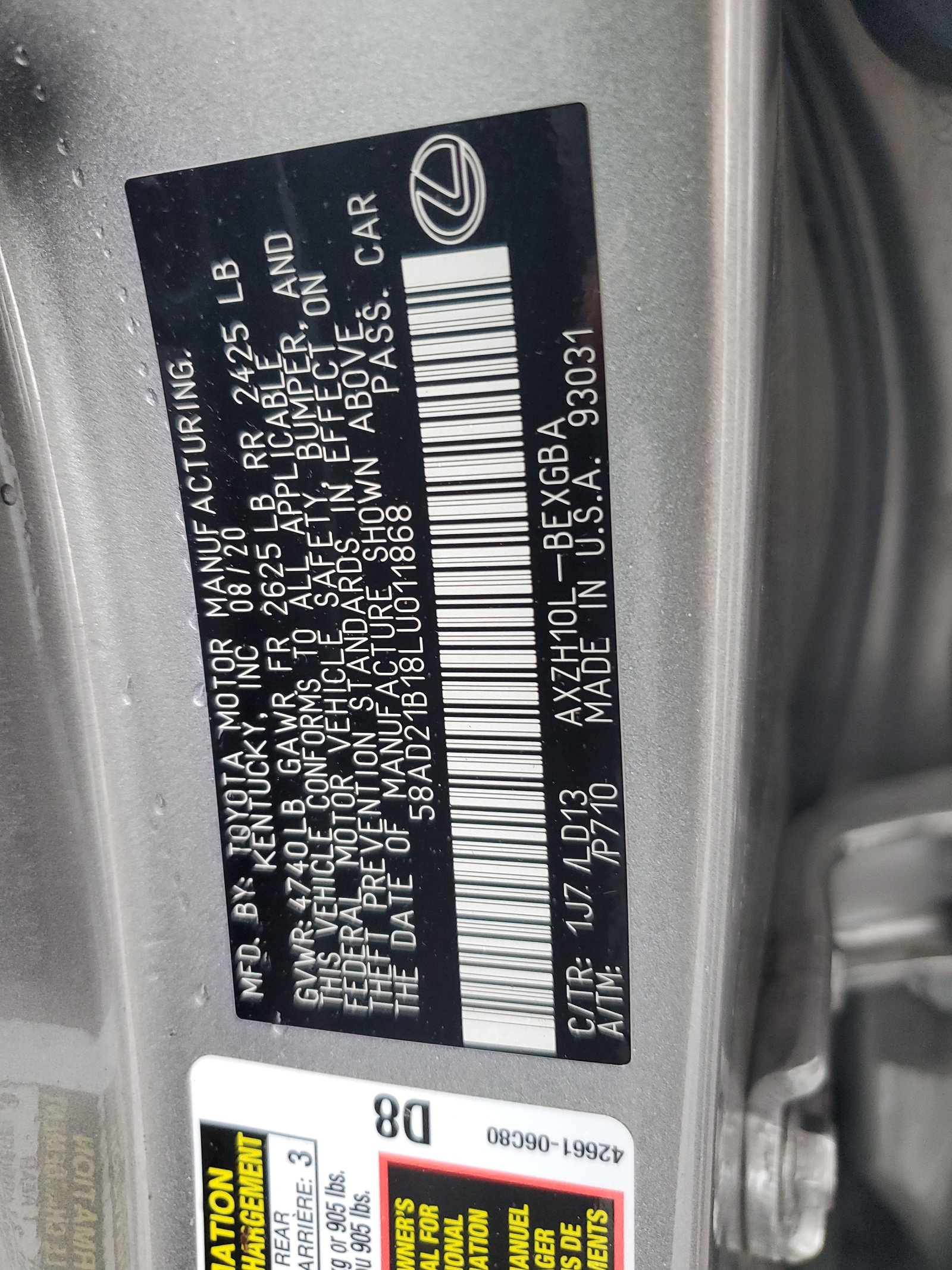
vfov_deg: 67.3
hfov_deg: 53.1
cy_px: 635
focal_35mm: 26
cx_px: 476
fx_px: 953
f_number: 1.5
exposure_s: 1/120
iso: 99
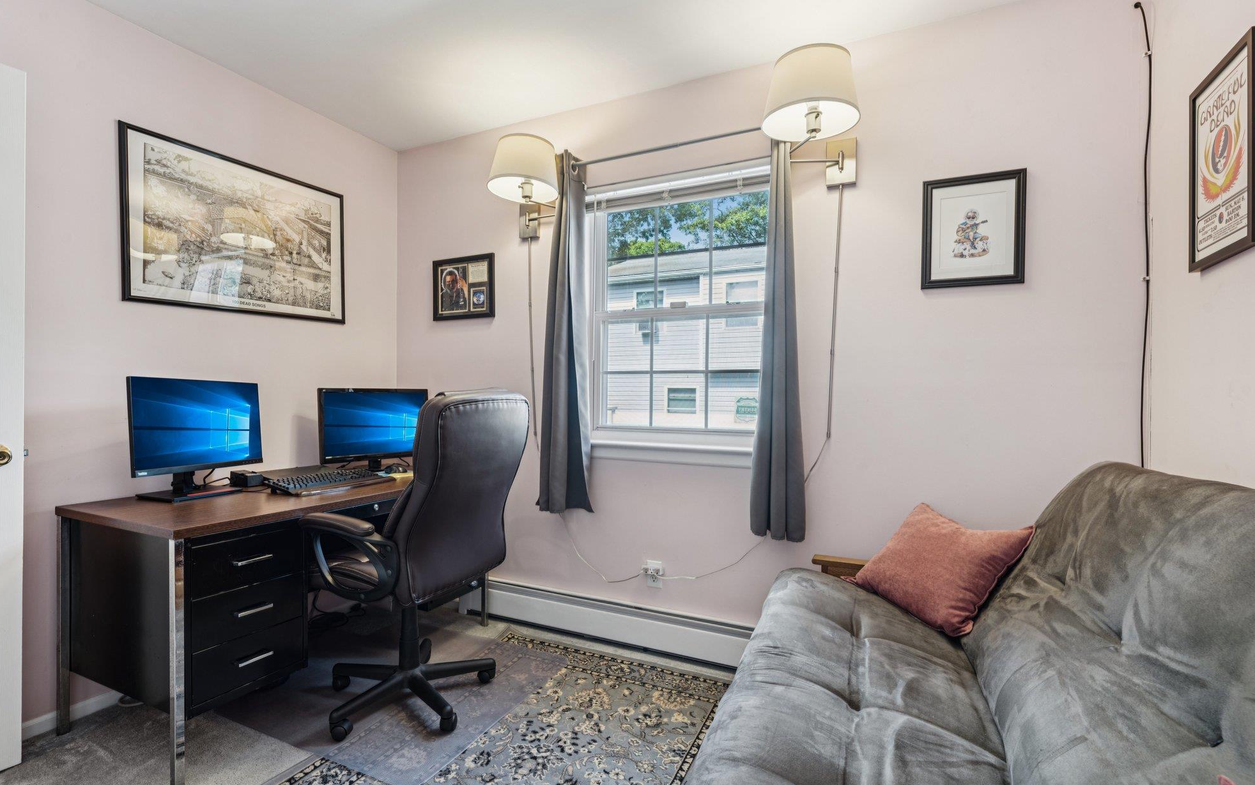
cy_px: 395
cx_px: 606
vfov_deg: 68.0
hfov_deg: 94.3
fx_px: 582
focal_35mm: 17
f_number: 9
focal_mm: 16
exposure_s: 1/4
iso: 200
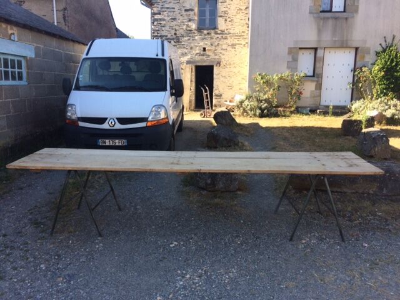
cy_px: 150
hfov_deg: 61.7
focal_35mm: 29
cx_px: 200
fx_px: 335
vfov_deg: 48.2
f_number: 2.2
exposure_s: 1/432
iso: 32
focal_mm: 4.15
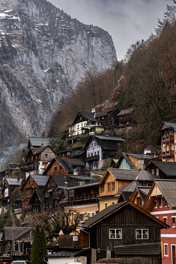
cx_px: 88
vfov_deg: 27.0
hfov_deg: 18.2
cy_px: 132
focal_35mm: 75
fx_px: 550
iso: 200
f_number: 8
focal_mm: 50
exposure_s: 1/80
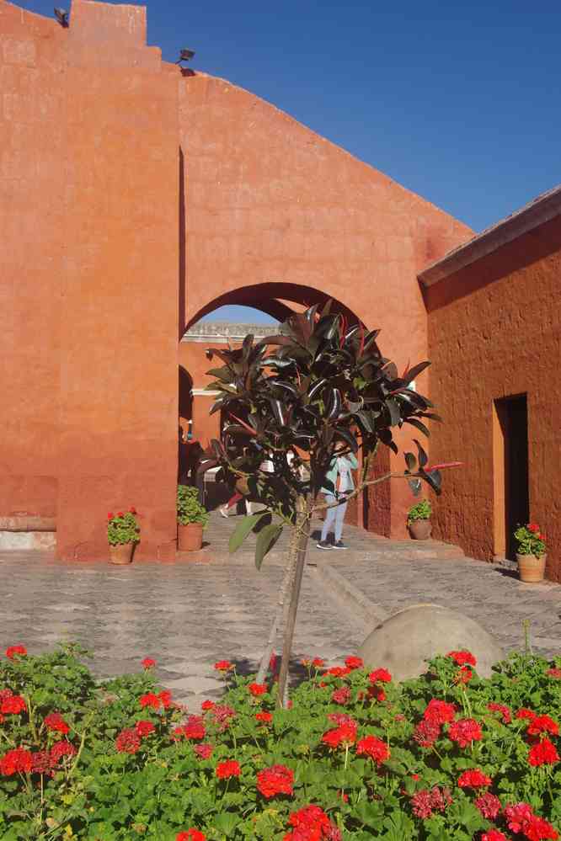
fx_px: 982
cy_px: 420
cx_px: 280
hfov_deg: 31.9
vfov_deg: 46.4
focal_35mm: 42
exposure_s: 1/100
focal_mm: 28
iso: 200
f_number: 11
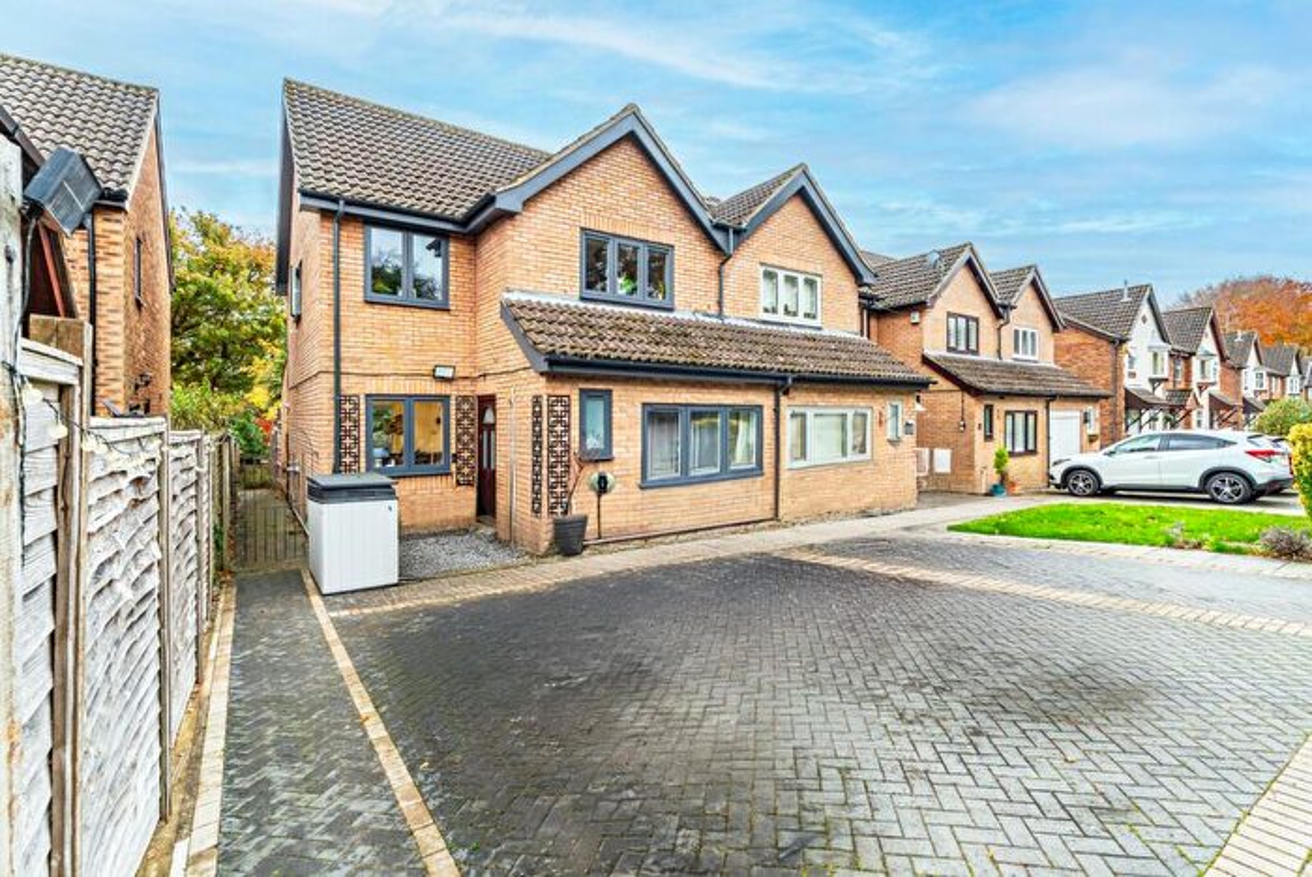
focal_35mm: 16
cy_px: 438
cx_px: 656
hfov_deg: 96.7
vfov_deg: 73.9
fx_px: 584
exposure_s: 1/25
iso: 200
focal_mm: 16
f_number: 8
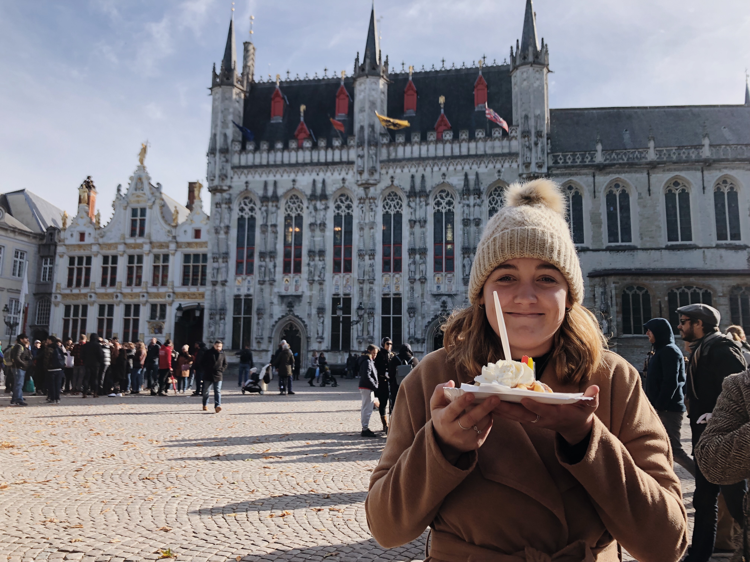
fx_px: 607
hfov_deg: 63.4
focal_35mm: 28
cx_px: 375
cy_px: 281
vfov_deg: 49.7
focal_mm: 3.99
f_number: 1.8
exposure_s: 1/787
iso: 20
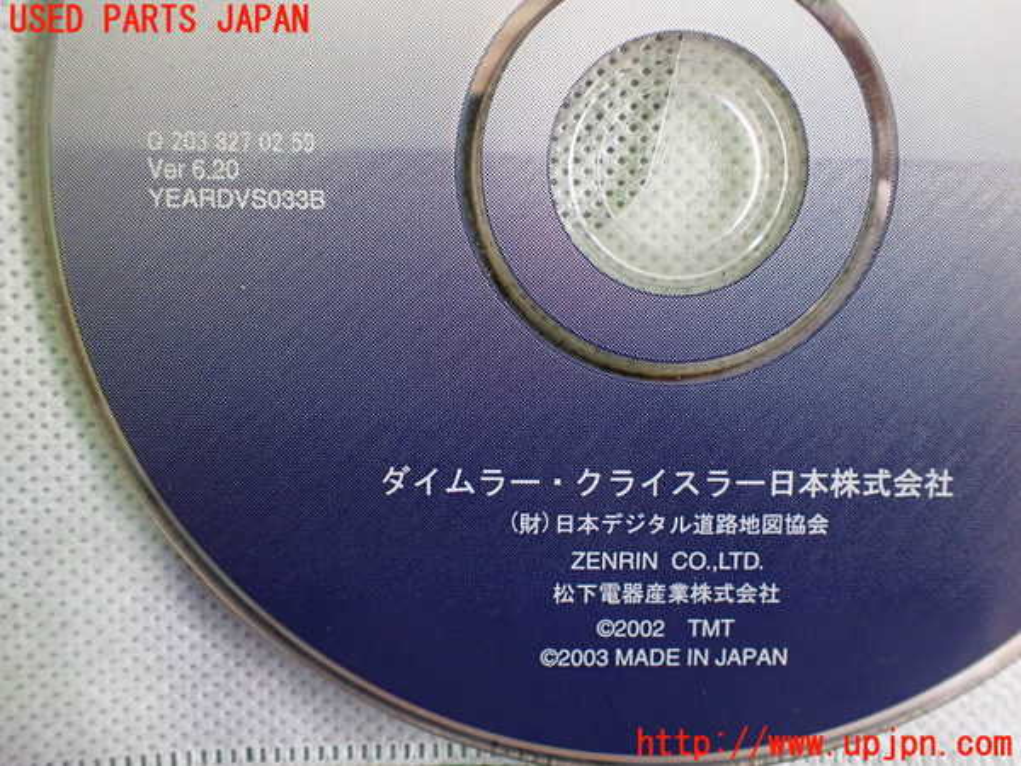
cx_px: 510
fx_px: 885
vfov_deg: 46.8
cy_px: 383
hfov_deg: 60.0
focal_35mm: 30
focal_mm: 5.4
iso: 800
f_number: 2.3
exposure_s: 1/125
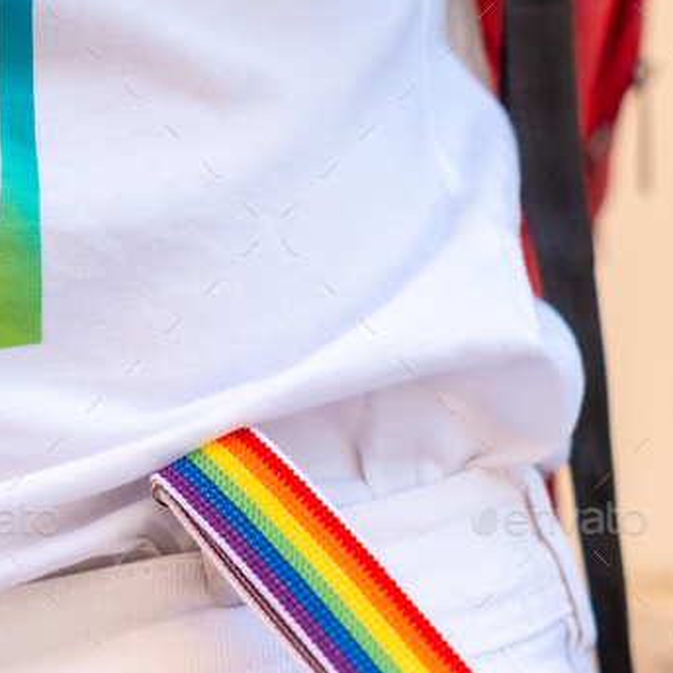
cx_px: 260
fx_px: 2378
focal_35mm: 108
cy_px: 506
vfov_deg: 16.0
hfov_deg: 16.1
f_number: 2.8
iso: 200
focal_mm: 33
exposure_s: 1/640
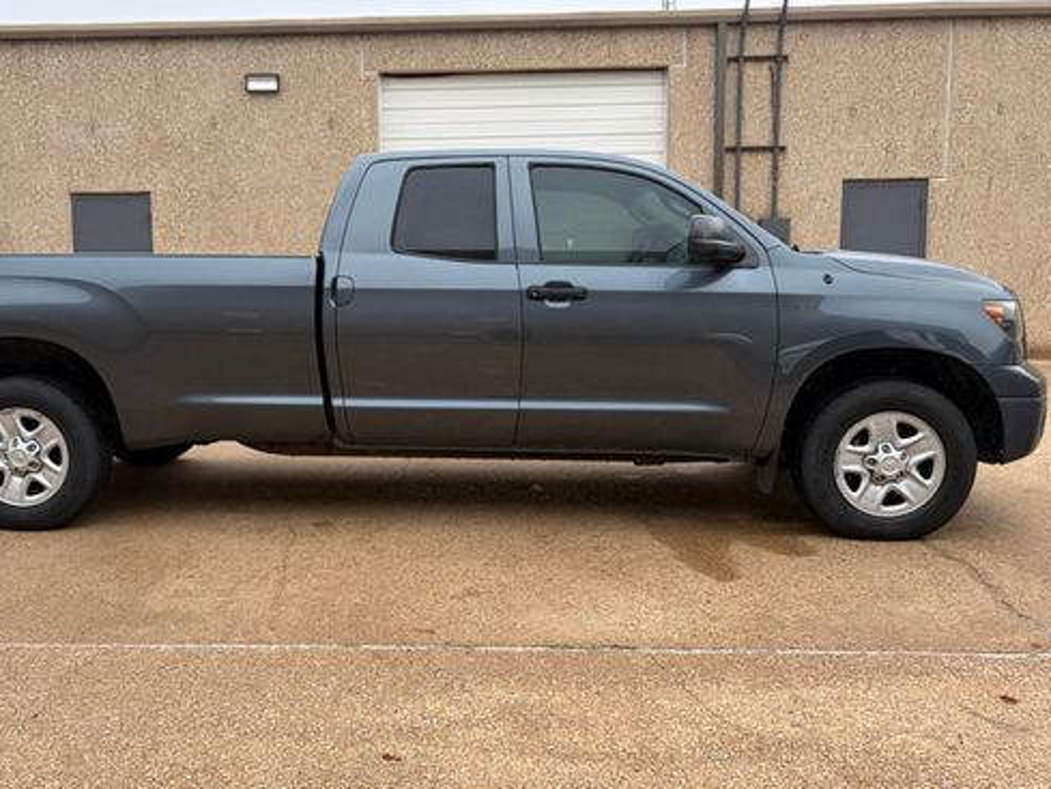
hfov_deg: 53.6
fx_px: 1033
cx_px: 426
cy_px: 396
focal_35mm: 34
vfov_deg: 41.8
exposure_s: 1/231
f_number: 1.6
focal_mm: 5.96
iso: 50
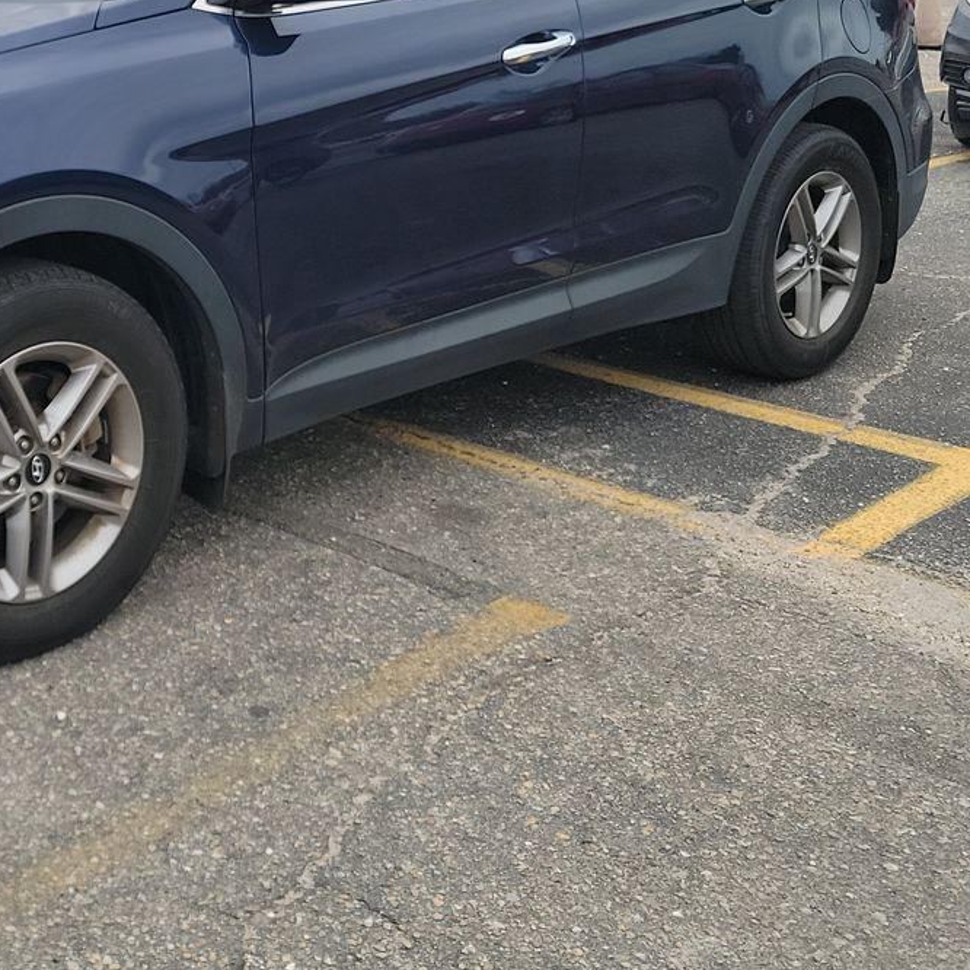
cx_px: 84
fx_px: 1617
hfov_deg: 31.7
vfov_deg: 32.3
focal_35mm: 51
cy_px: 167
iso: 65
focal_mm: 6.7
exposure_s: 1/59
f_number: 1.8
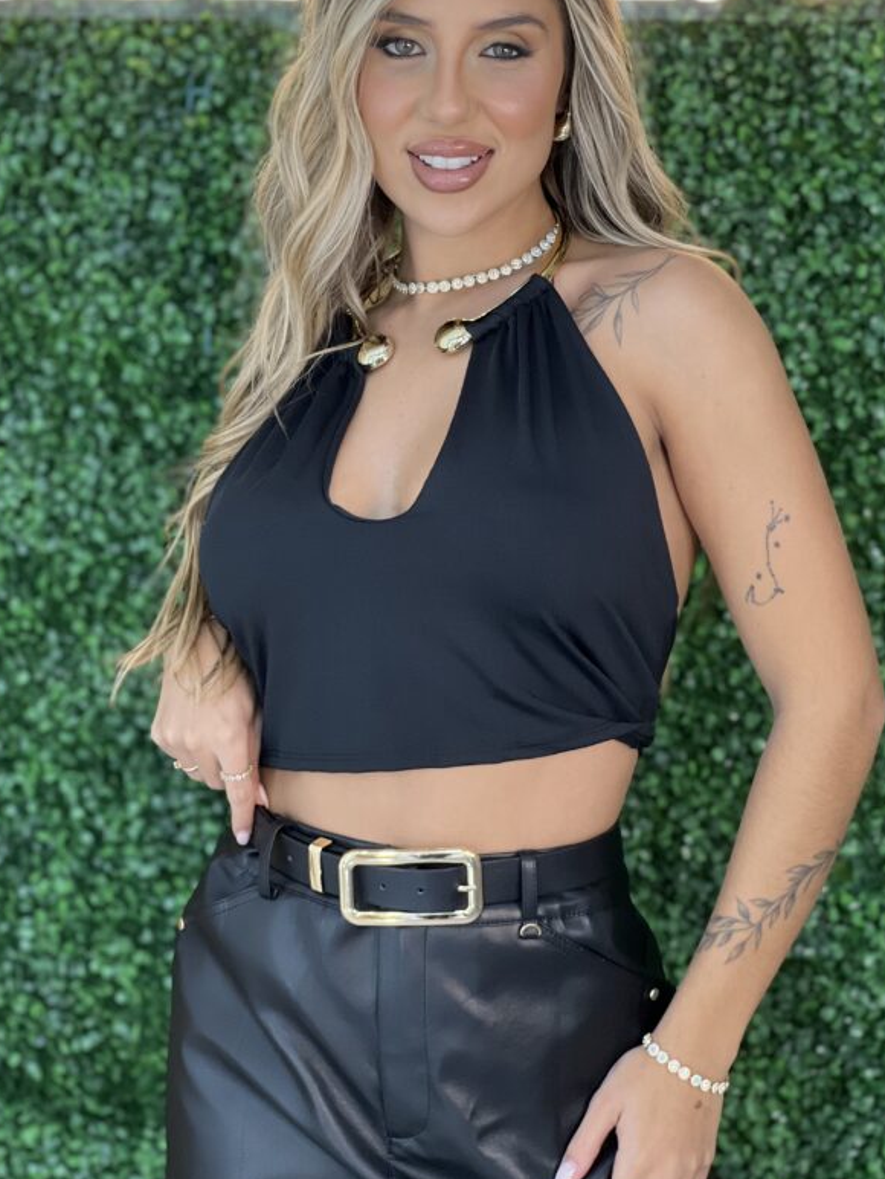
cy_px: 493
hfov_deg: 15.9
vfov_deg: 21.1
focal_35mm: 93
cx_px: 441
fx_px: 3167
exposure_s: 1/120
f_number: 2.8
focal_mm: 9
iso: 160
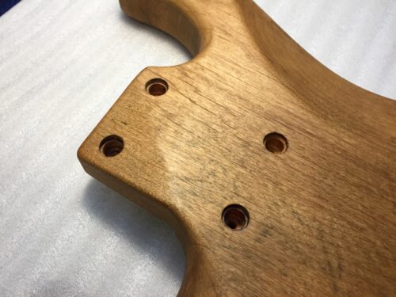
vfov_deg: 48.2
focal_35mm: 29
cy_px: 148
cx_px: 198
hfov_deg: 61.7
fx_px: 332
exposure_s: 1/33
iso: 50
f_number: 2.2
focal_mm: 4.15
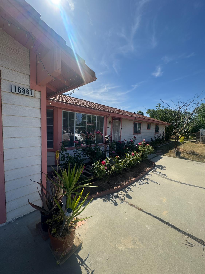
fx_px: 111
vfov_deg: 102.1
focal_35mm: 14
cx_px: 102
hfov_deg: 85.7
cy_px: 137
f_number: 2.2
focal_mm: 2.22
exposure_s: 1/1832
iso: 50
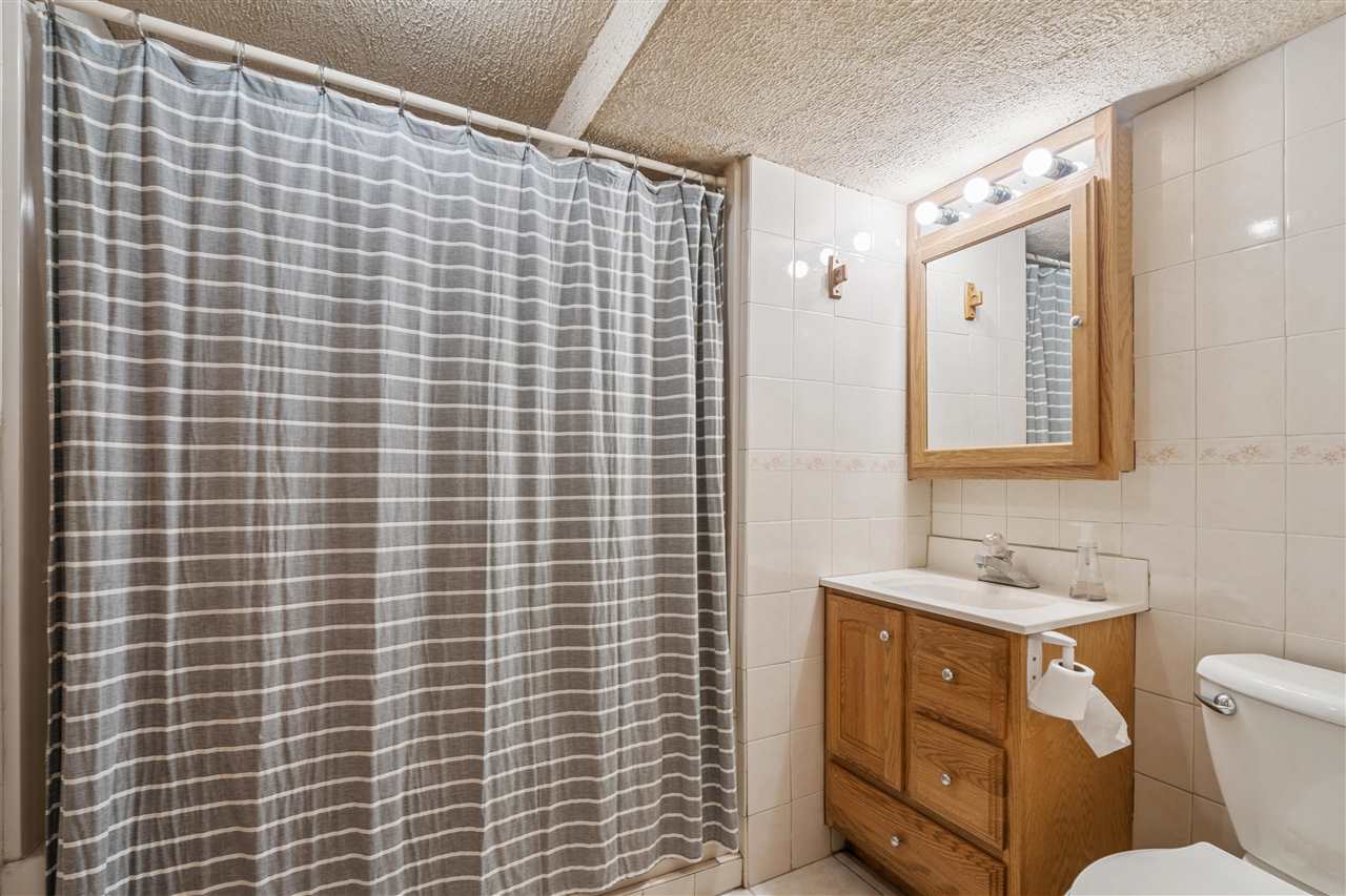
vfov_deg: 73.7
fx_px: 598
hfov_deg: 96.7
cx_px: 673
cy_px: 448
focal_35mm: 16
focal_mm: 16
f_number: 10
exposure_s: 1/3.33
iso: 400
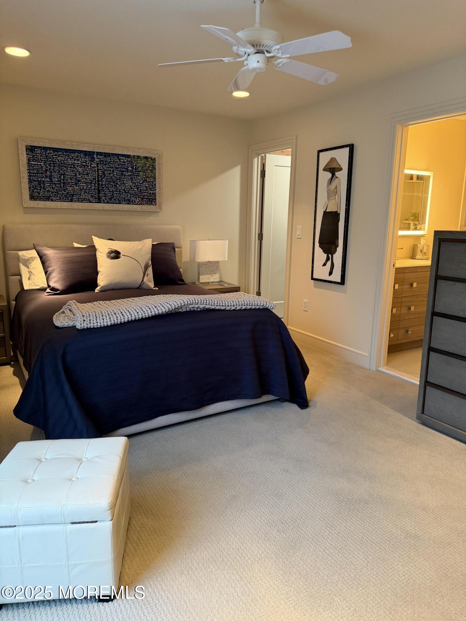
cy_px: 310
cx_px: 233
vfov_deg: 71.6
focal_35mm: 24
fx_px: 431
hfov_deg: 56.8
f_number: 1.78
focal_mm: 6.76
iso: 250
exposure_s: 1/60
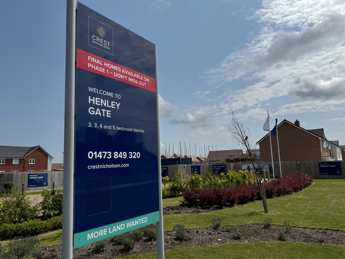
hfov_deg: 71.6
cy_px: 130
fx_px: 239
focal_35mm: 24
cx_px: 172
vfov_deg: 56.8
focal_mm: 6.76
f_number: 1.78
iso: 80
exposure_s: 1/10417
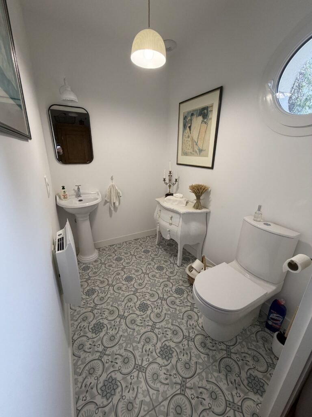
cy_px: 208
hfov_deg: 85.7
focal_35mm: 14
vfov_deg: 102.1
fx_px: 168
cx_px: 156
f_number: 2.2
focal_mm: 2.22
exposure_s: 1/100
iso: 320
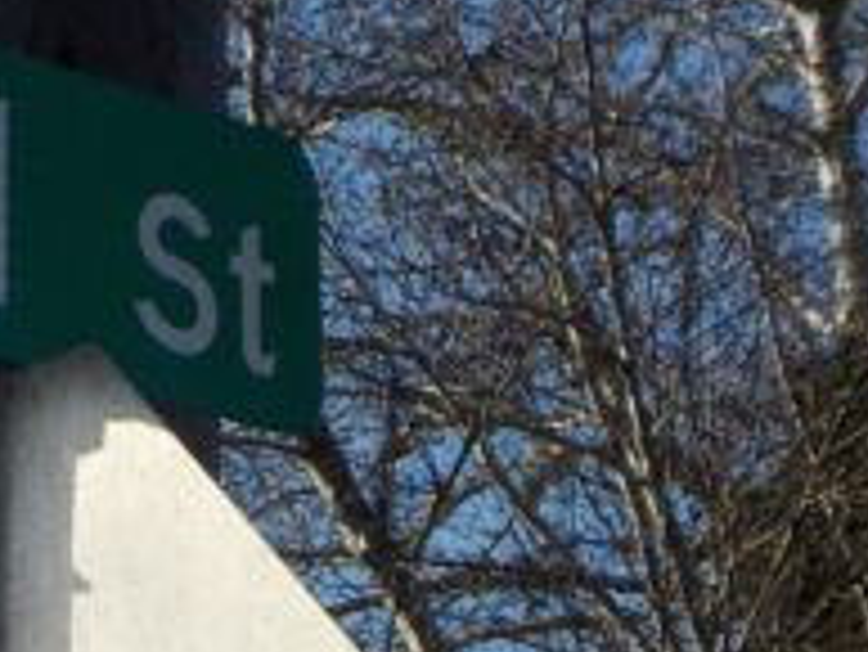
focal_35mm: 120
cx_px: -4
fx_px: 3011
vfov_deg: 12.3
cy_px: 499
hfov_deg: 16.1
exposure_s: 1/1000
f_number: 4.7
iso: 125
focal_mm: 7.9
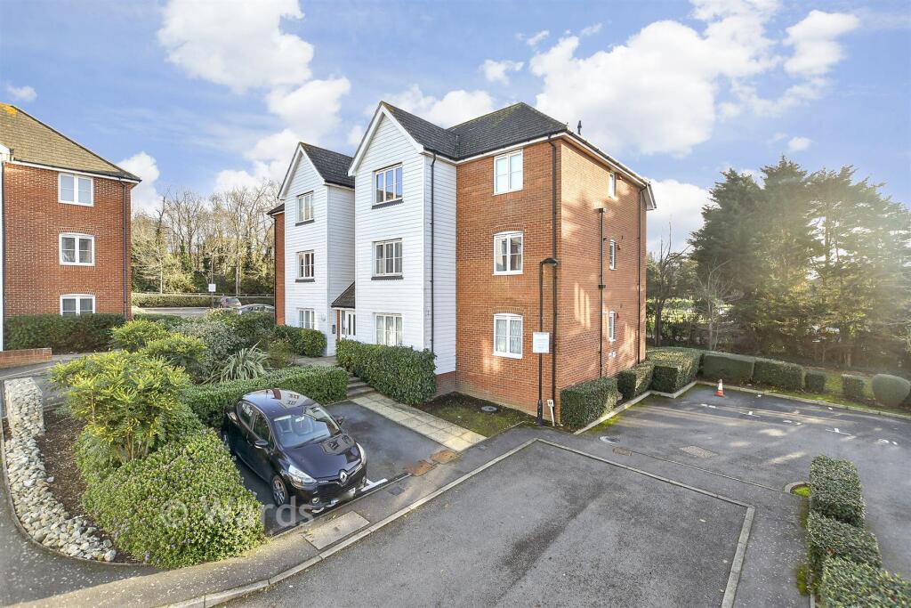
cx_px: 456
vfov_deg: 77.3
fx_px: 380
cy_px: 304
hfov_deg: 100.4
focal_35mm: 15
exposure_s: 1/160
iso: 160
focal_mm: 10
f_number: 5.6
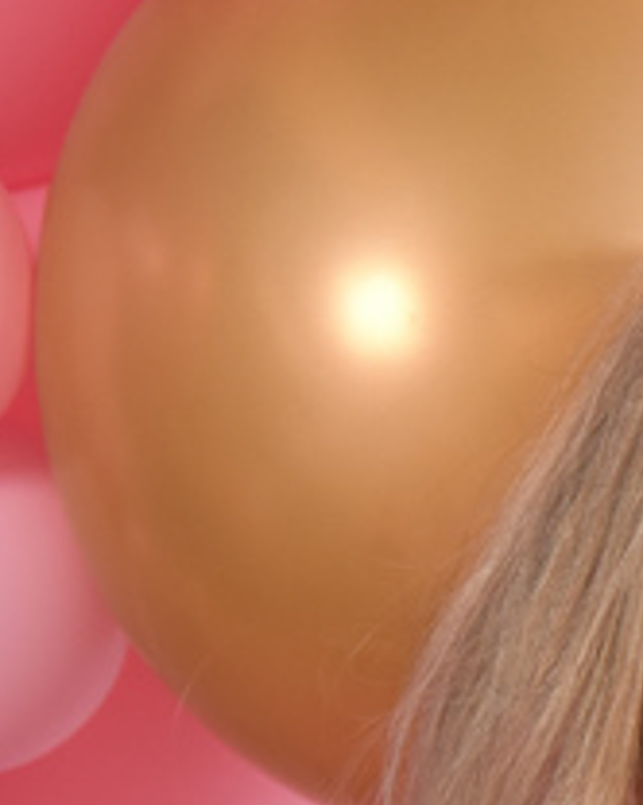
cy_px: 1304
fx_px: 11244
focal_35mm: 472
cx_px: 1340
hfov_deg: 3.2
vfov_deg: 4.1
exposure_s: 1/200
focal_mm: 58
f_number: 8
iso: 500
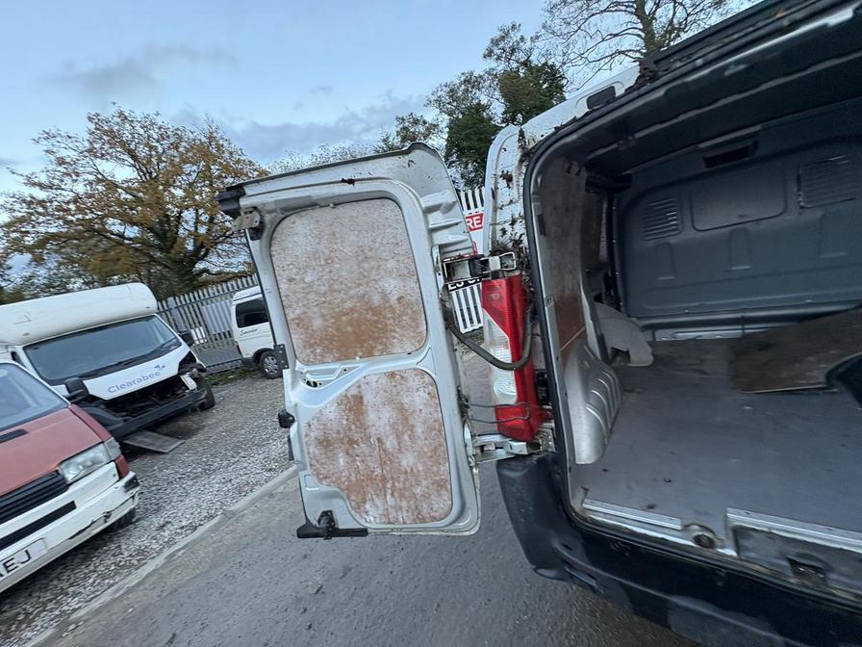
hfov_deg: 102.1
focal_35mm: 14
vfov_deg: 85.7
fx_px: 349
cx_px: 431
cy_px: 324
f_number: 2.2
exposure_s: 1/99
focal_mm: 2.22
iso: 100
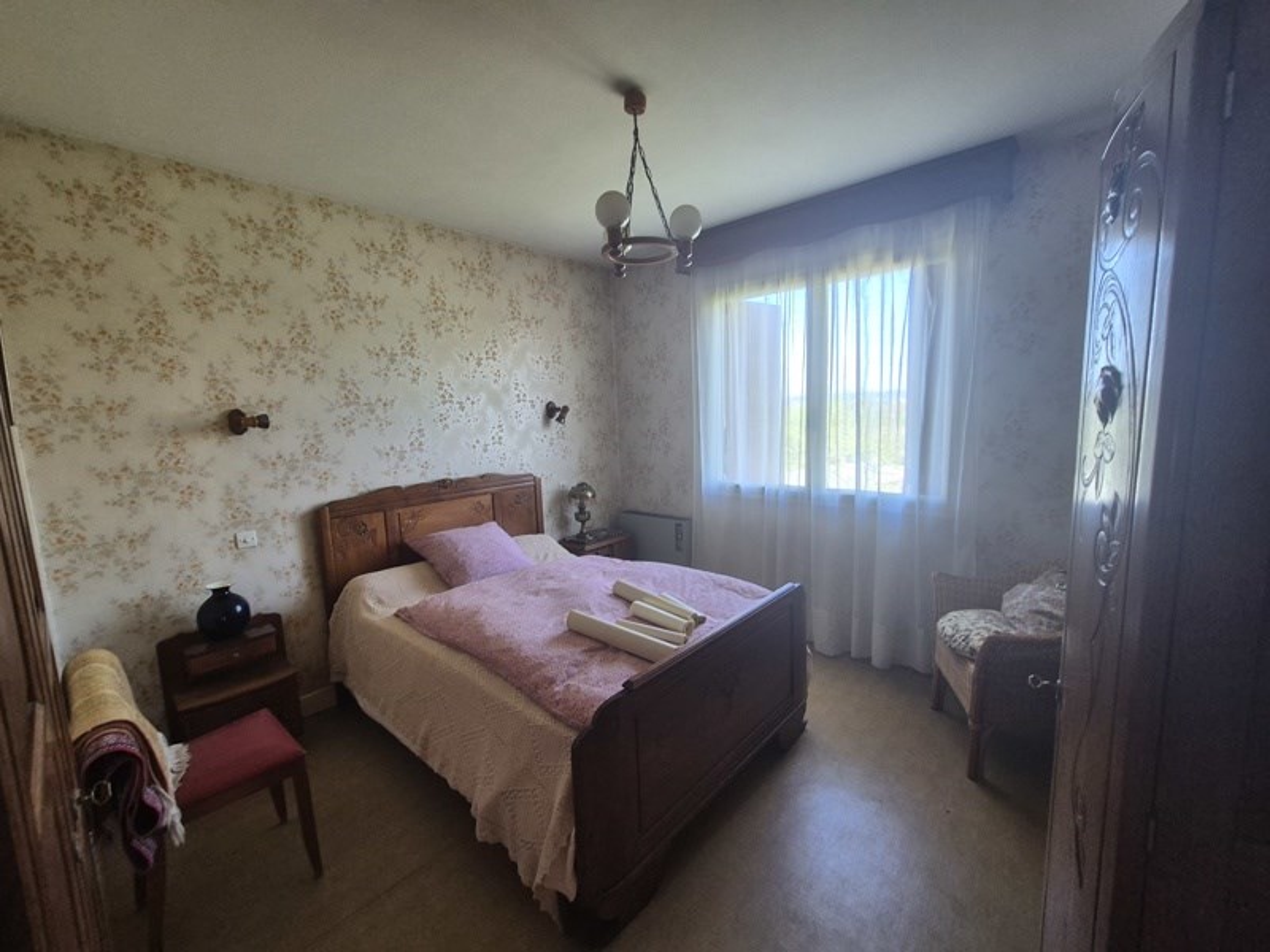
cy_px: 476
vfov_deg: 89.9
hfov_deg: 106.2
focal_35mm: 13
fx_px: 477
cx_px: 635
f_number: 2.2
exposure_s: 1/50
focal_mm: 2.2
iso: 200
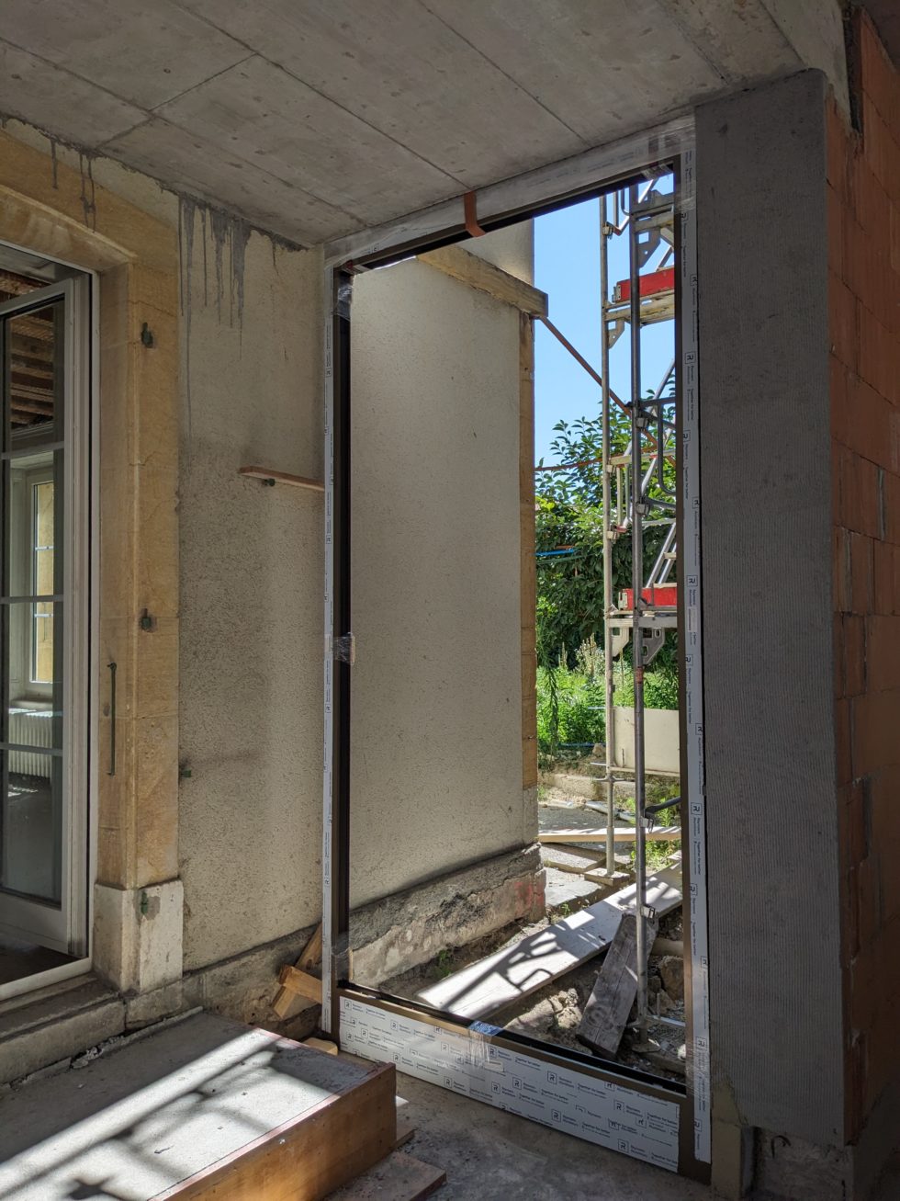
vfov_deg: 65.3
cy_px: 600
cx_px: 450
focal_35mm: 27
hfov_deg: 51.3
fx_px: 936
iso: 48
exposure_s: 1/1672
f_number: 1.73
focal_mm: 4.38
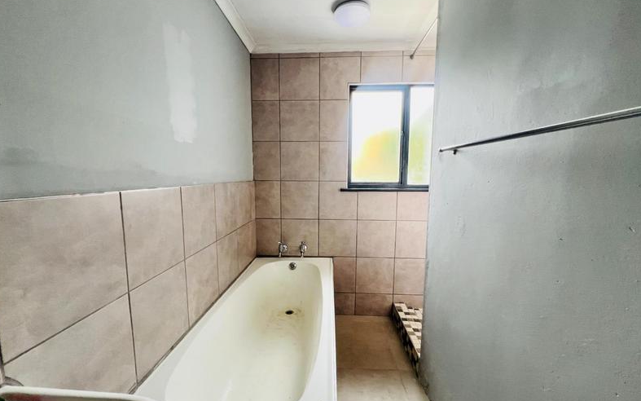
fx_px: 245
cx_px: 318
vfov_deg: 78.6
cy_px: 206
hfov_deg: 105.3
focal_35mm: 14
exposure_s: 1/100
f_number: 1.8
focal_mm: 1.57
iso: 125
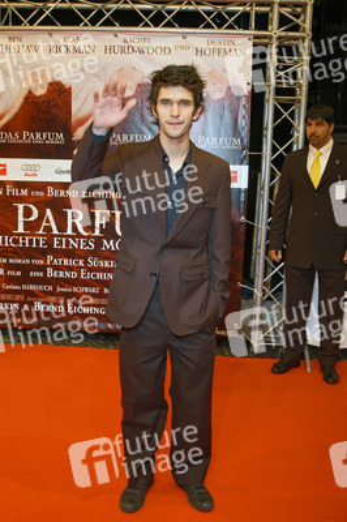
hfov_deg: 7.6
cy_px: 261
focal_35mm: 180
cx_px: 174
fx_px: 2607
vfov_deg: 11.4
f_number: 6.3
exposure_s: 1/100
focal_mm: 120
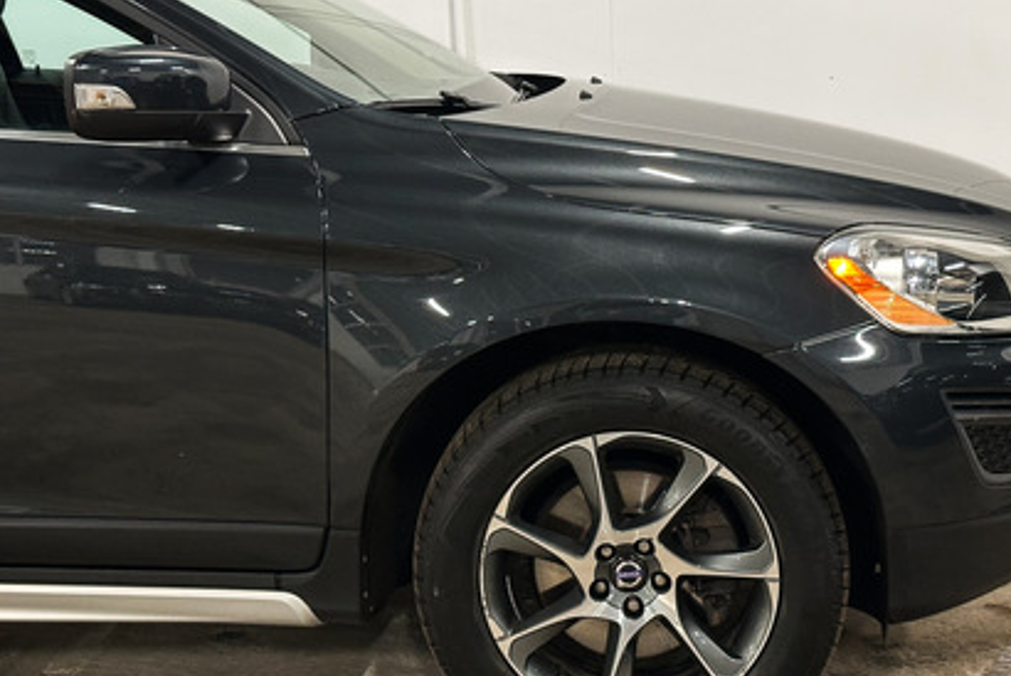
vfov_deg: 18.7
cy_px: 274
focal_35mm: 73
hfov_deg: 27.7
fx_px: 2051
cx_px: 523
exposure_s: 1/50
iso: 250
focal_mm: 6.86
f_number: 1.8
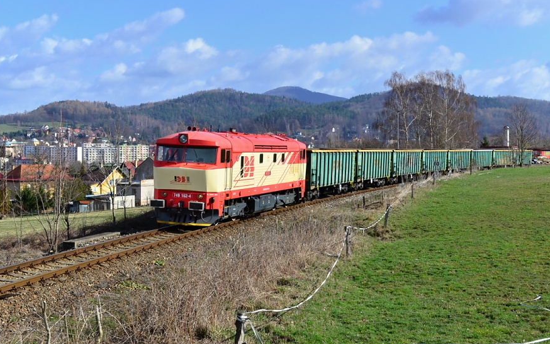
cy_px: 144
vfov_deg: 26.8
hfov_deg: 41.8
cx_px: 301
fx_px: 719
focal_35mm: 48
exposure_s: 1/500
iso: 200
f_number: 8
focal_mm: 28
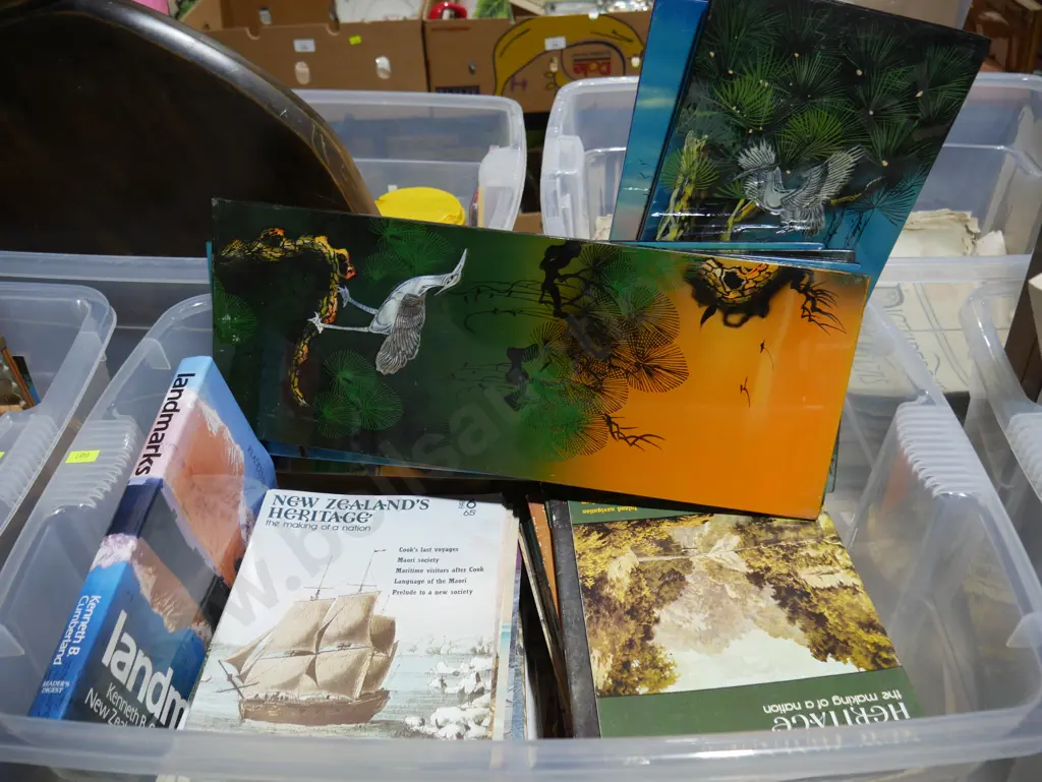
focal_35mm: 30
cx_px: 521
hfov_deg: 59.9
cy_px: 391
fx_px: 903
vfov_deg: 46.8
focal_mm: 15
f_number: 3.6
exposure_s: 1/80
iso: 200
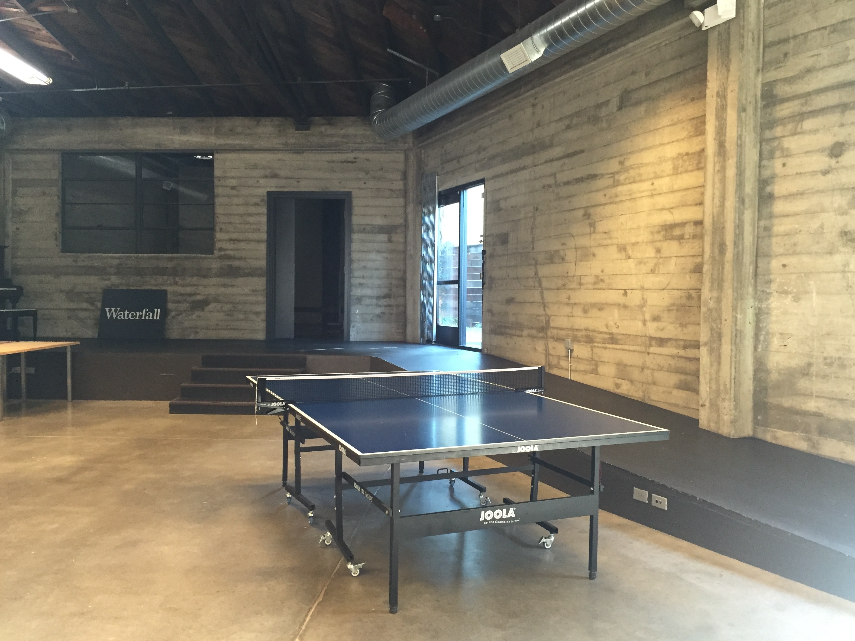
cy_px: 310
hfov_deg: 60.0
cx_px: 432
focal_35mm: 30
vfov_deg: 46.8
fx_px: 741
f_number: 2.2
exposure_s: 1/30
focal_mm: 4.15
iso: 160
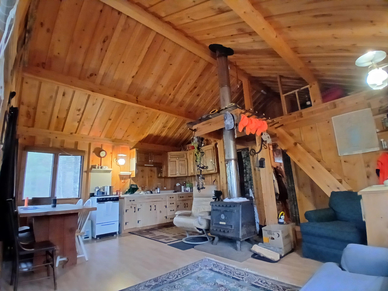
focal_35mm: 17
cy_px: 146
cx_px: 194
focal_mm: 1.4
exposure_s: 1/17.1
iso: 800
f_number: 2.2
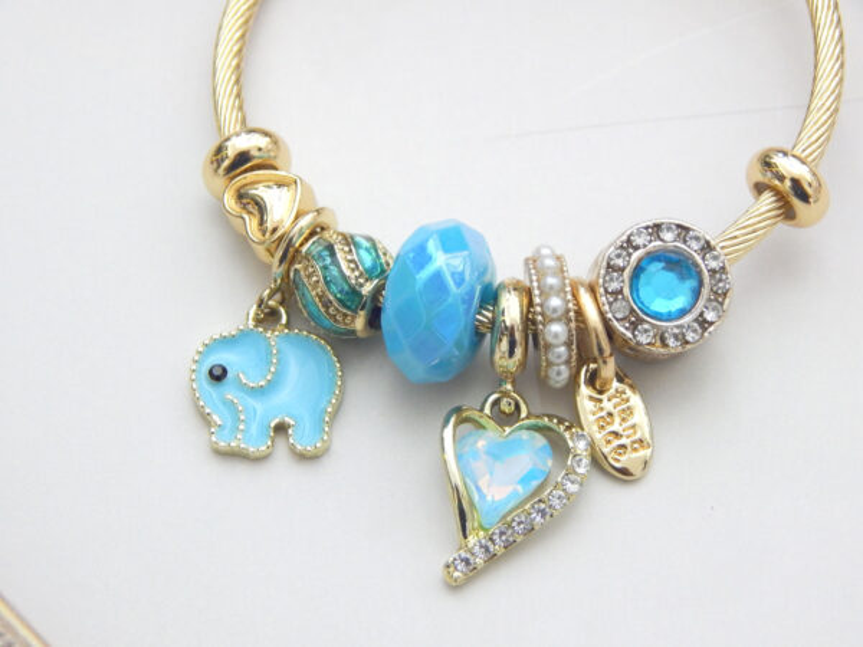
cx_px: 432
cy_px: 324
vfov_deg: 13.0
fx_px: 2842
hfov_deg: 17.3
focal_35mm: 114
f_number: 4.6
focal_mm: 20.5
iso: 400
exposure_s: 1/15
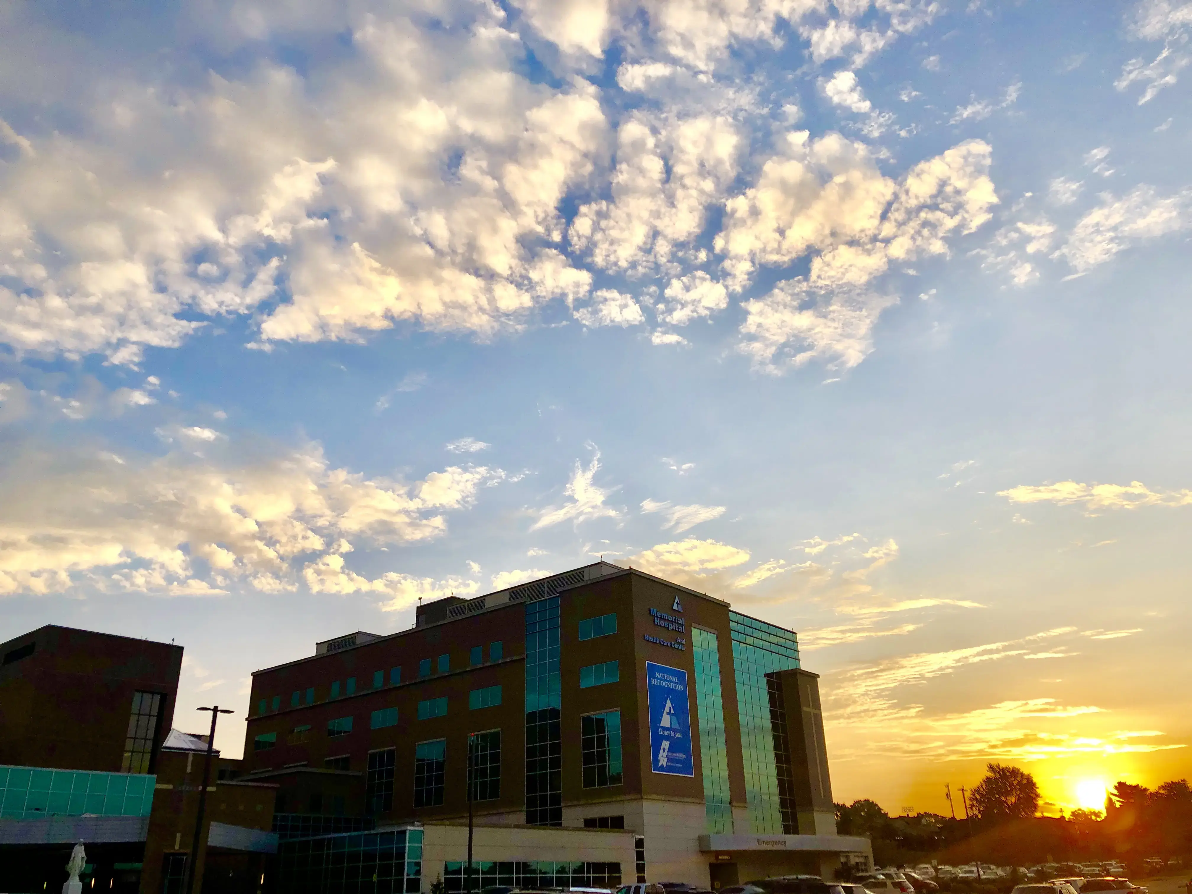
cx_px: 596
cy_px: 447
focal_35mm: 28
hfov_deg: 63.4
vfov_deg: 49.7
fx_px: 964
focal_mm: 3.99
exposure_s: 1/1656
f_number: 1.8
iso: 20
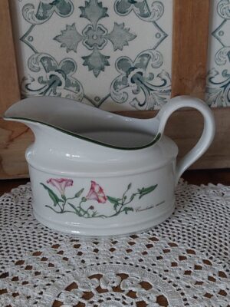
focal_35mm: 24
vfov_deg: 71.6
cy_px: 154
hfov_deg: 56.8
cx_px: 115
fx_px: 213
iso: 500
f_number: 1.8
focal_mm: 5.23
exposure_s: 1/60.2
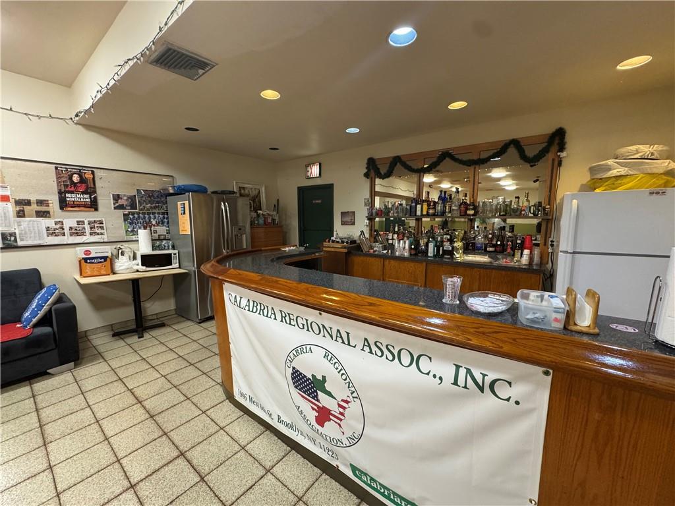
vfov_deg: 85.7
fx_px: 273
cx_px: 338
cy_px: 253
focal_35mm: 14
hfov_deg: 102.1
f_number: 2.2
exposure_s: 1/60
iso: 400
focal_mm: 2.22
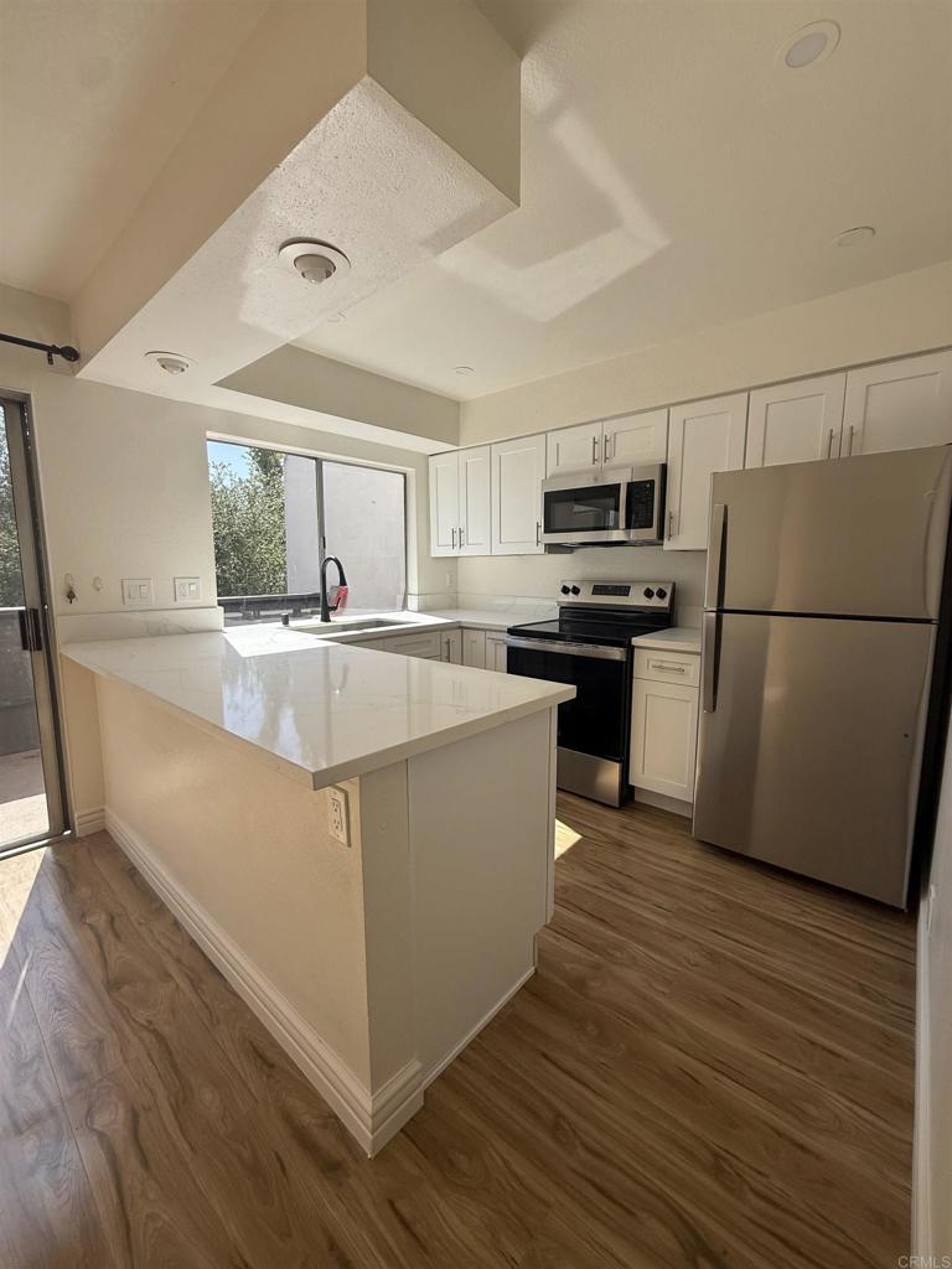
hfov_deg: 85.7
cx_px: 476
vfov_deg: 102.1
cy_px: 634
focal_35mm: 14
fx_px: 513
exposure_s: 1/1033
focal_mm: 2.22
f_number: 2.2
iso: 64
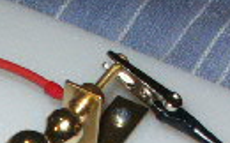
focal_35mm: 183
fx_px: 1146
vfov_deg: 6.7
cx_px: -60
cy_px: 380
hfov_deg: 11.2
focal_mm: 7.18
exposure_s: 1/45
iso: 200
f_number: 6.7
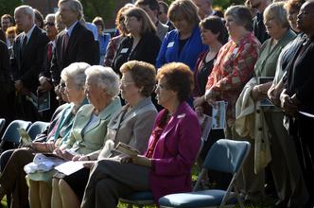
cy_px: 125
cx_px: 138
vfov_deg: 8.9
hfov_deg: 13.5
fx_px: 1329
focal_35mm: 153
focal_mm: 75
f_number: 5.6
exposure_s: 1/250
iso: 100
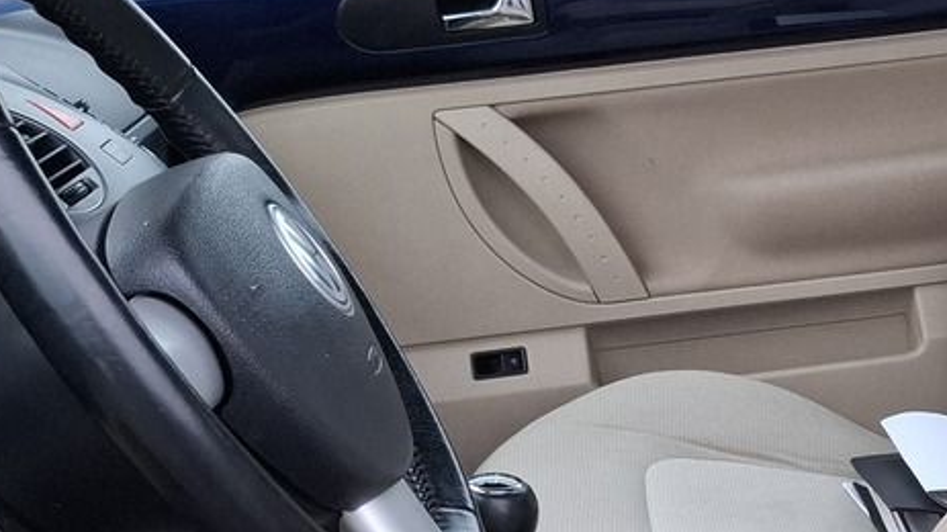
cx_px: 1019
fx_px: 1958
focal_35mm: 78
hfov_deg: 25.4
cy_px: 428
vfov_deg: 15.4
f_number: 1.8
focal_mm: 5.54
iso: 64
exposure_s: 1/100
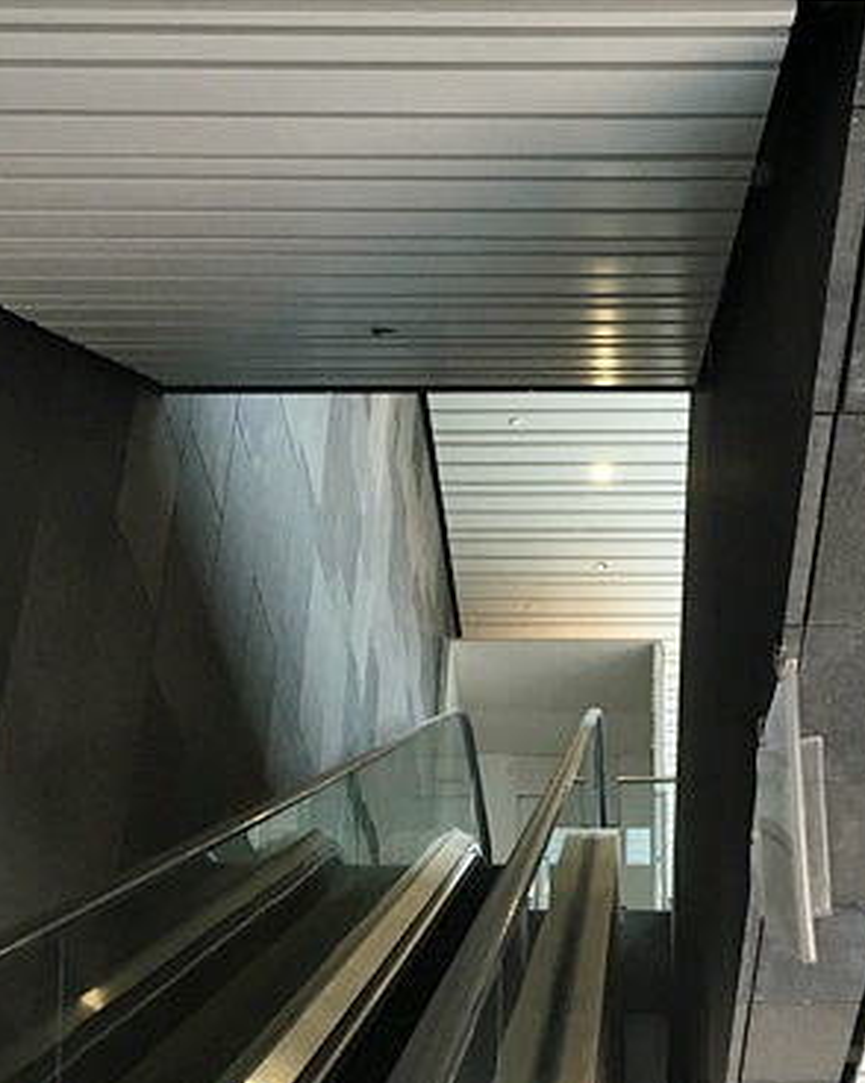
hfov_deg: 24.5
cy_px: 500
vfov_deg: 30.5
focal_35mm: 62
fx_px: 1986
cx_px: 575
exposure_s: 1/33
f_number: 2.2
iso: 64
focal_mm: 4.15
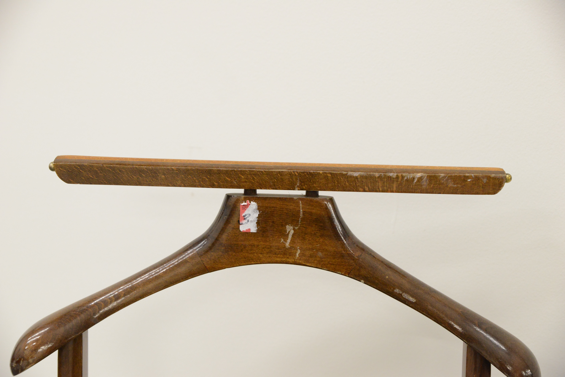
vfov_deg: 24.2
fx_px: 879
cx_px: 282
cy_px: 188
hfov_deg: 35.6
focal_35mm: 56
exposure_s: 1/125
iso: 4000
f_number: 5
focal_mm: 56
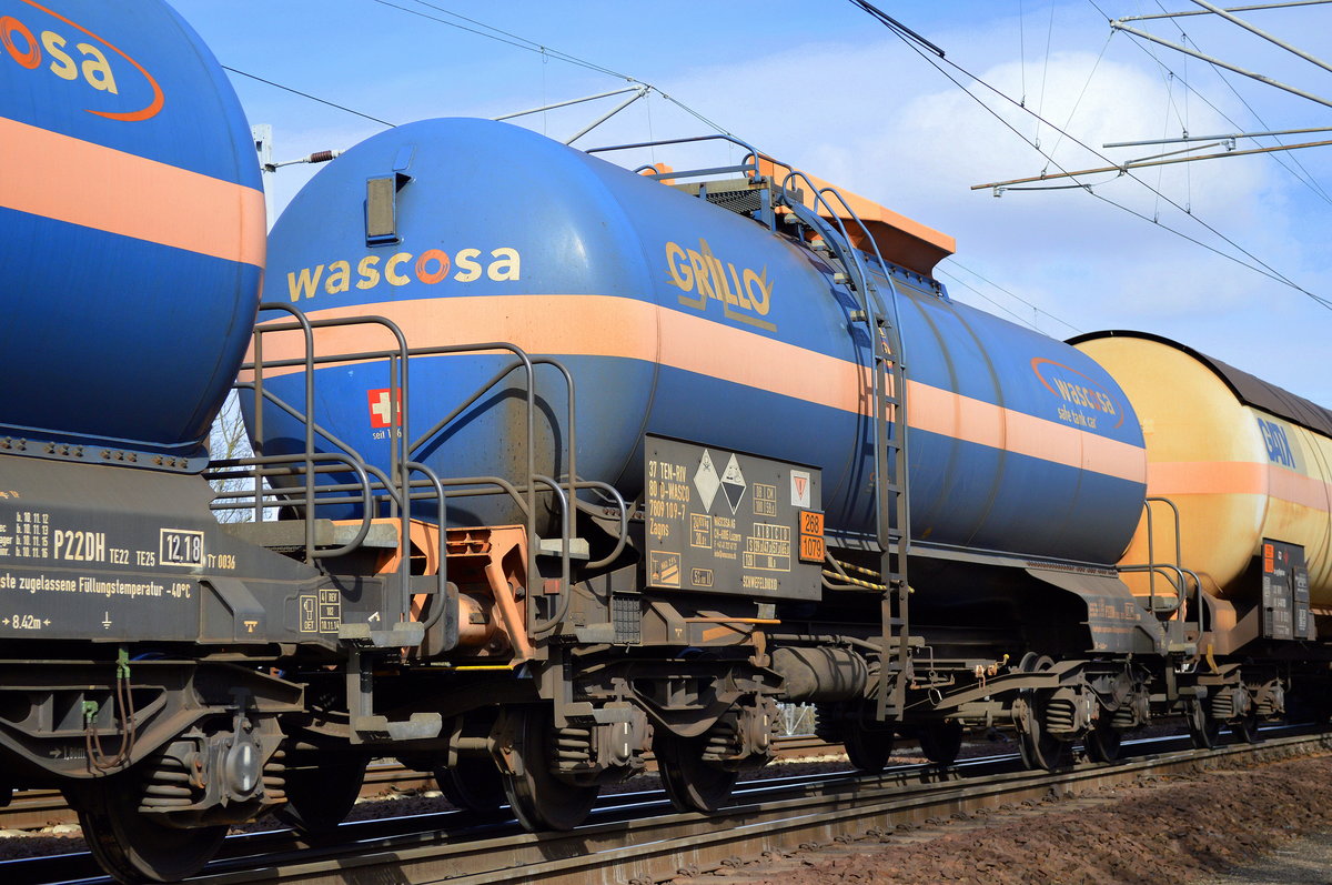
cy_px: 442
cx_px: 666
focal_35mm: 66
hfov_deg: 30.5
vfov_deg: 20.6
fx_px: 2439
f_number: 5.3
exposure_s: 1/1250
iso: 400
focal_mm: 44
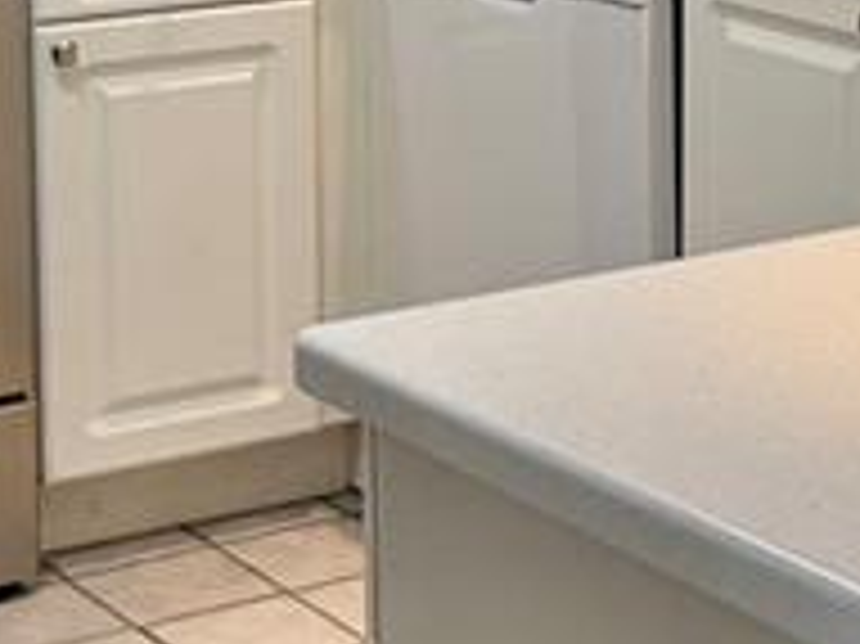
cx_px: 684
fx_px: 3203
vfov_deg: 11.3
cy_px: -32
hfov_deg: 15.2
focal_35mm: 129
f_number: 1.78
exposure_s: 1/120
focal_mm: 6.76
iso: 160
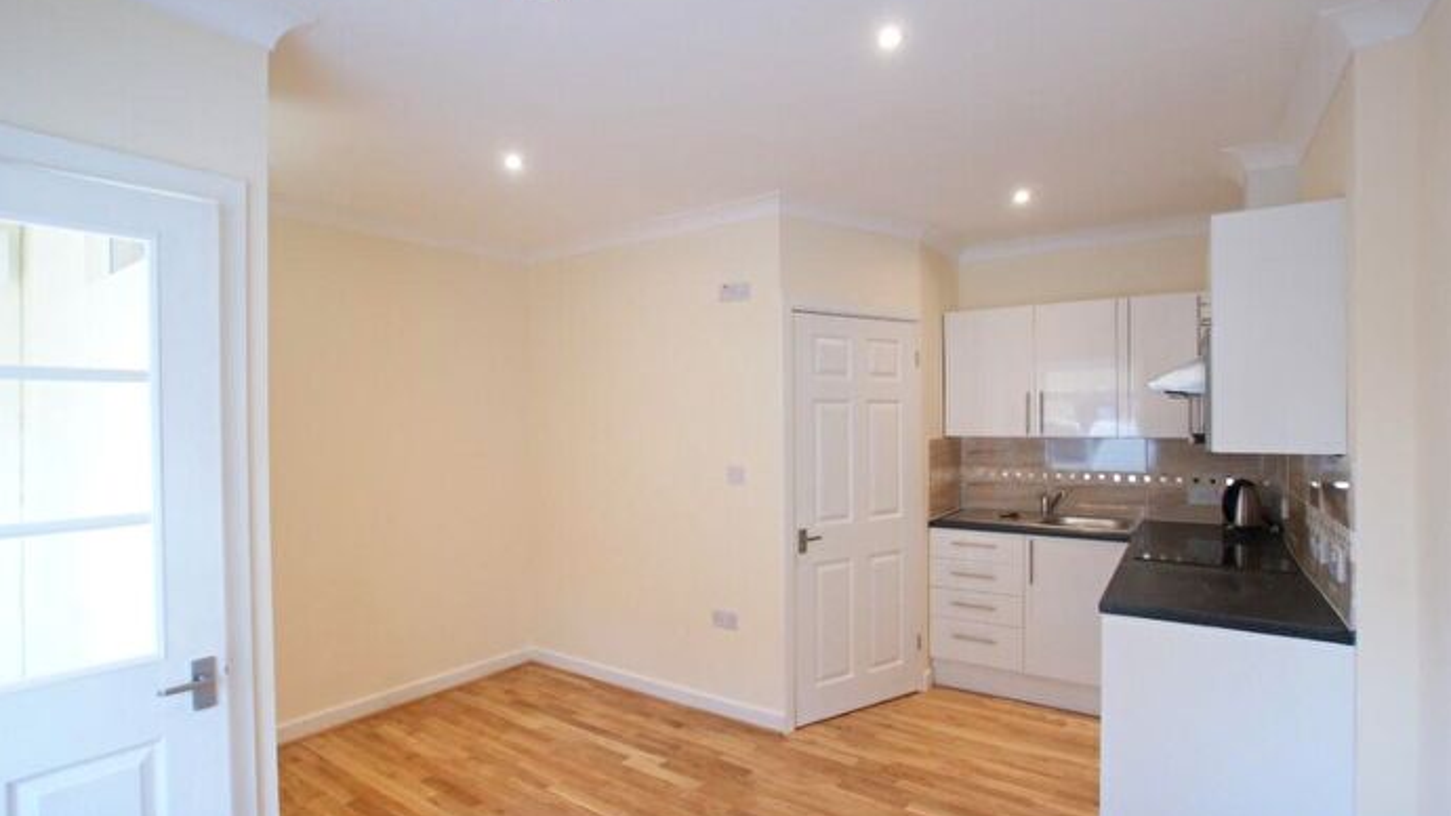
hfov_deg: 94.2
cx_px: 719
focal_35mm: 18
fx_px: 674
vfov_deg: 62.3
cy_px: 425
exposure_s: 1/13
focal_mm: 11
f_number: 4.5
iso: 400
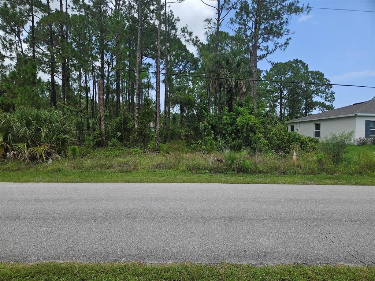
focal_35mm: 23
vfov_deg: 58.9
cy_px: 140
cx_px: 188
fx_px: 249
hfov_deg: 73.9
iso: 25
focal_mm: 5.4
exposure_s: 1/1418
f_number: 1.8
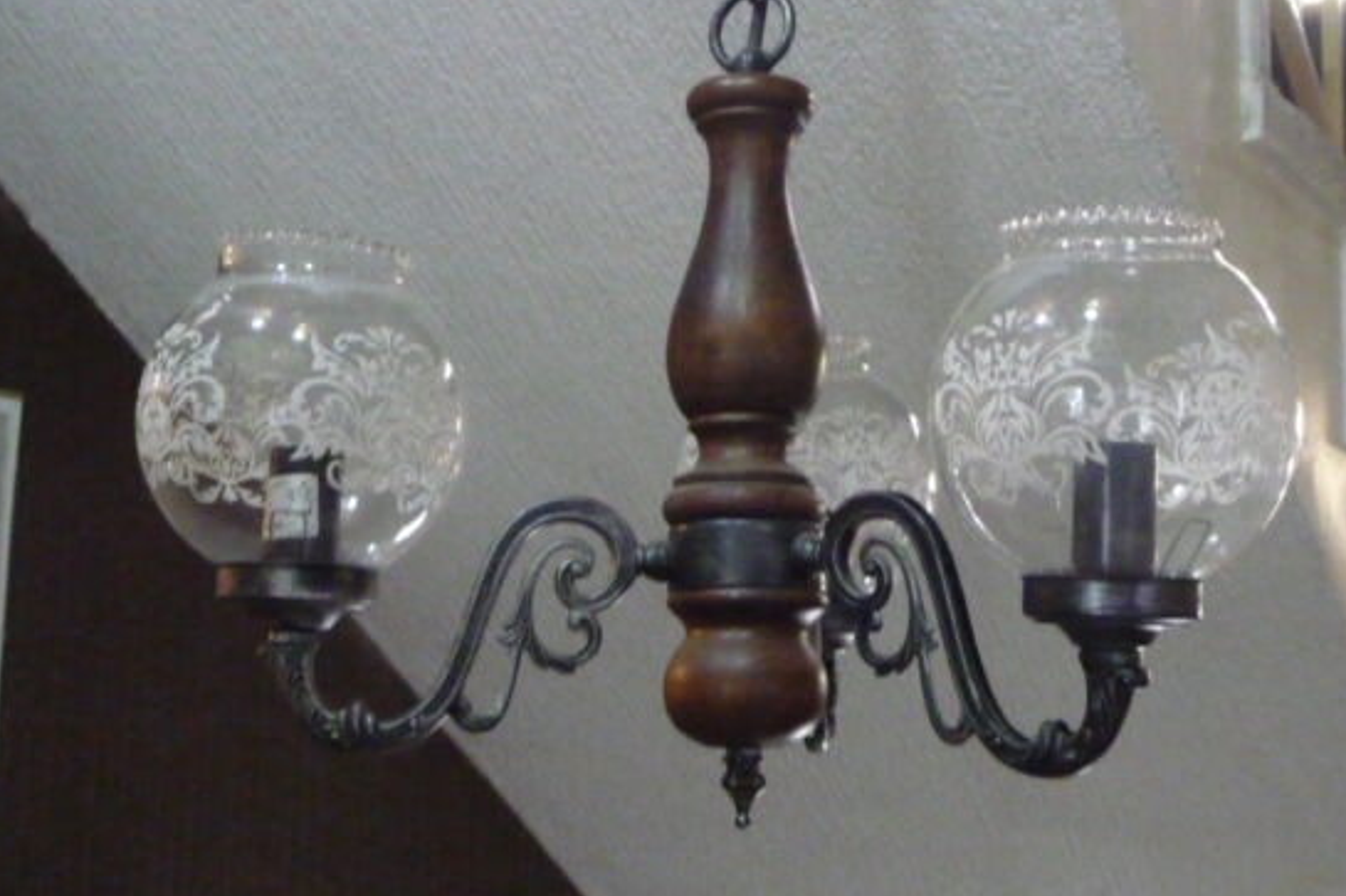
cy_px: 402
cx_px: 766
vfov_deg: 24.6
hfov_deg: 36.2
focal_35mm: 55
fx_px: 2056
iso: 800
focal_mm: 4.7
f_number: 3.3
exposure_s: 1/25
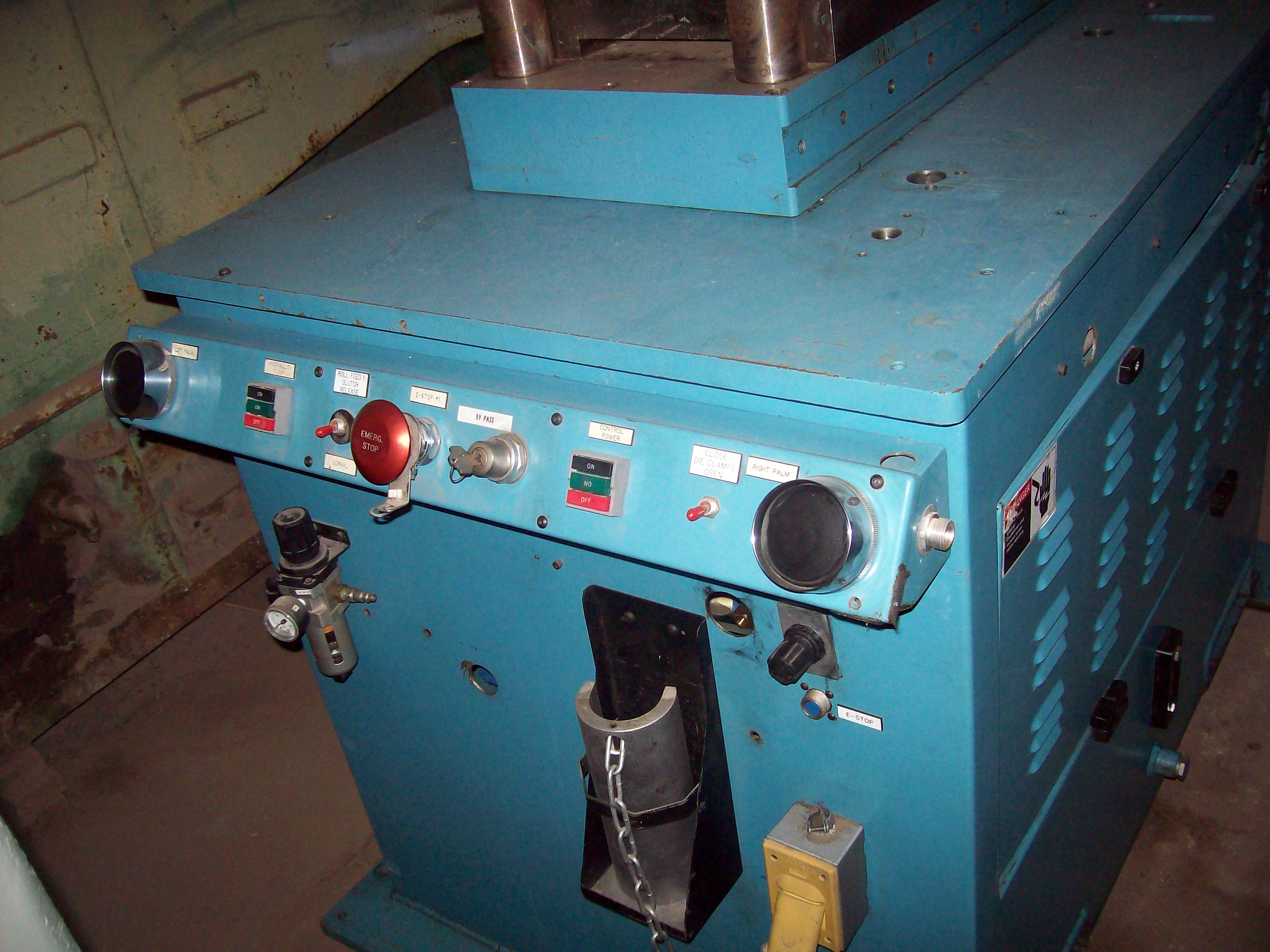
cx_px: 635
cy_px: 476
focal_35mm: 36
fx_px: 1321
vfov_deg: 39.7
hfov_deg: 51.4
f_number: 2.7
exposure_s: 1/64
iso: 200
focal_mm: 6
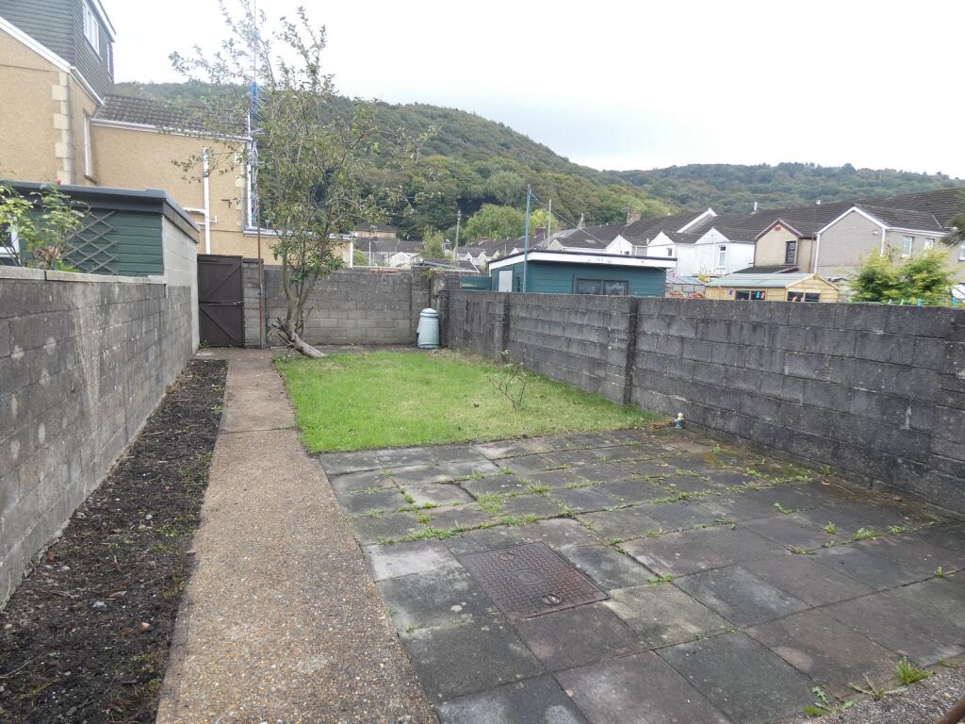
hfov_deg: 81.7
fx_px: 558
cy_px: 362
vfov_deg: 66.0
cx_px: 482
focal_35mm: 20
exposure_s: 1/100
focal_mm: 3.6
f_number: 2.8
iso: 80
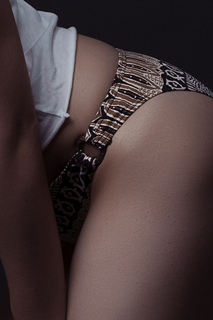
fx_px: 2182
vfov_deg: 8.3
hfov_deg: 5.6
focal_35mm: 246
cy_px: 39
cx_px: -67
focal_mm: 50
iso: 200
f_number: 13
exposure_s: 1/500
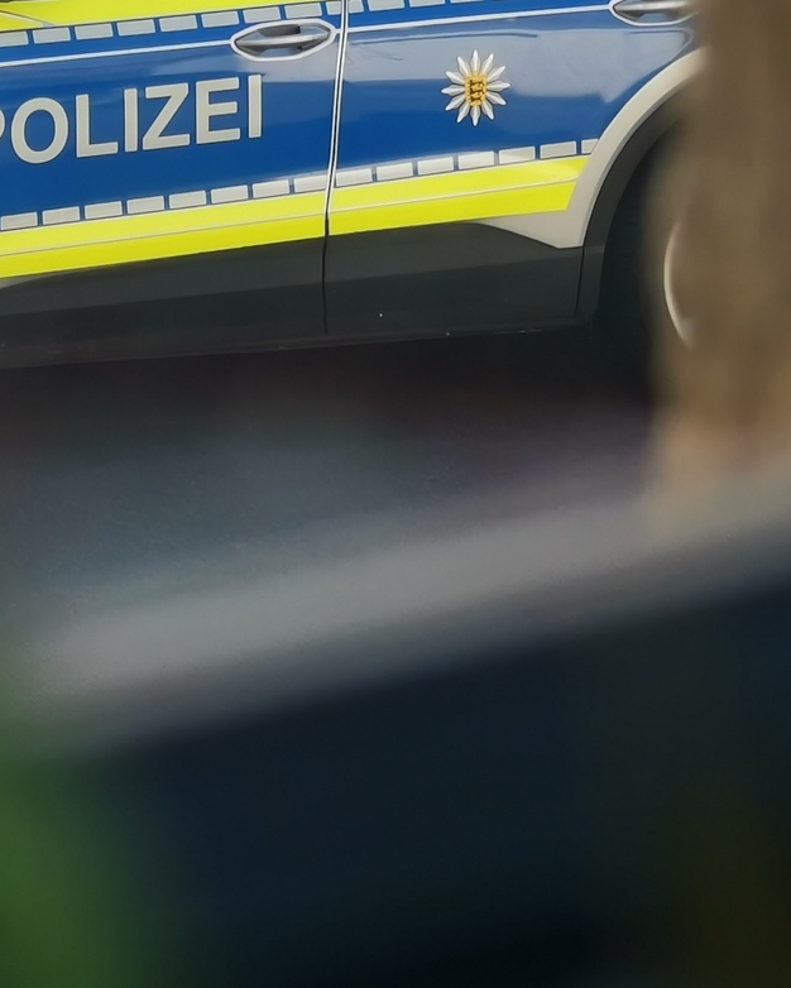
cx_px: 18
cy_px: 385
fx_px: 9858
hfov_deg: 4.6
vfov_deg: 5.7
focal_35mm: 337
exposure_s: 1/100
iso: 50
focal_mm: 14.46
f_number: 3.4
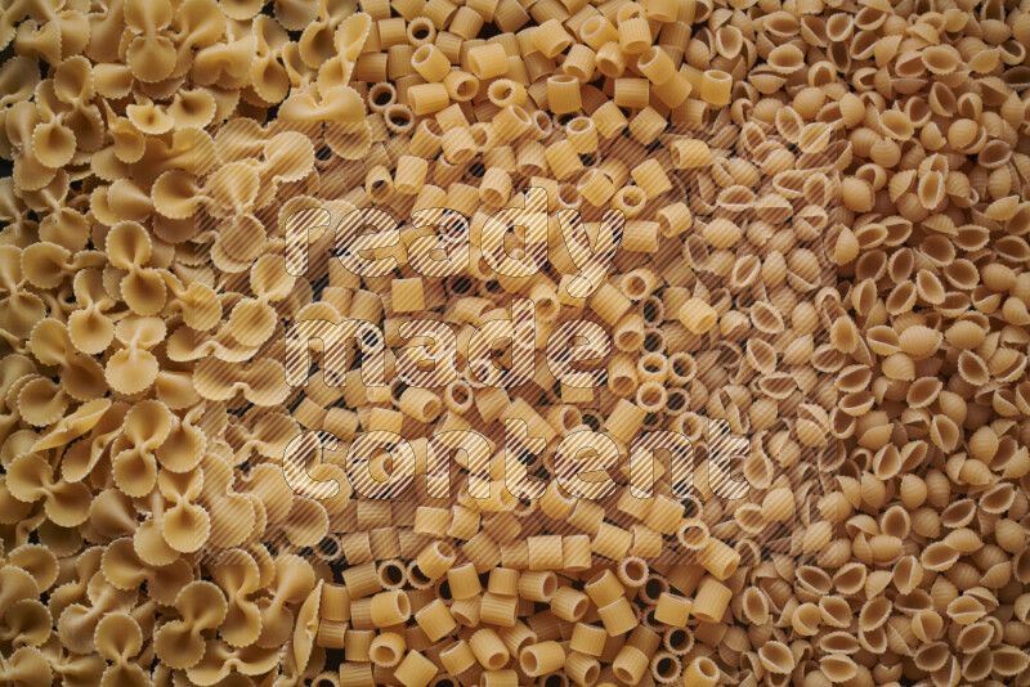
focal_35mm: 50
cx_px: 515
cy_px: 344
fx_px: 1431
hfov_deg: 39.6
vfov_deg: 27.0
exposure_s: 1/100
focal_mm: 50
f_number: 8
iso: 160
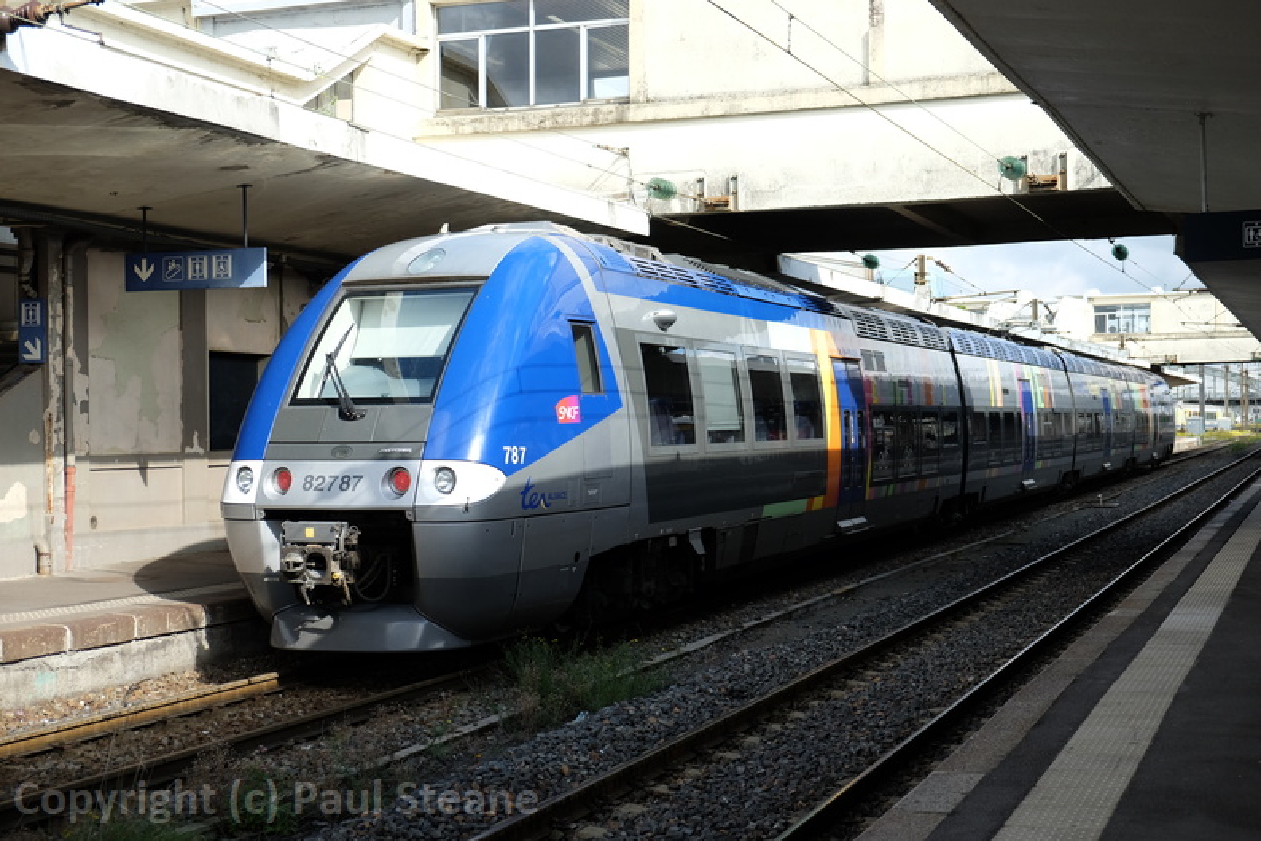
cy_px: 420
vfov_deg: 28.6
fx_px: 1646
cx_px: 630
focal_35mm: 47
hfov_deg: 41.9
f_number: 3.6
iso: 200
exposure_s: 1/800
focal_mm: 31.5
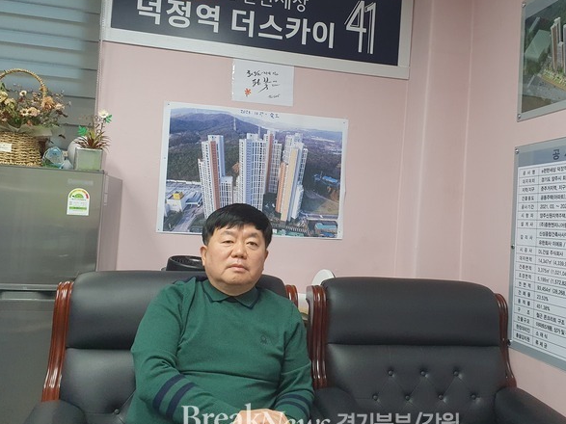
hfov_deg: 58.2
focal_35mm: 31
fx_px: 507
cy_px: 198
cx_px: 318
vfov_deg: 45.4
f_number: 2.4
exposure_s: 1/120
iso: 320
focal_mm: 4.32
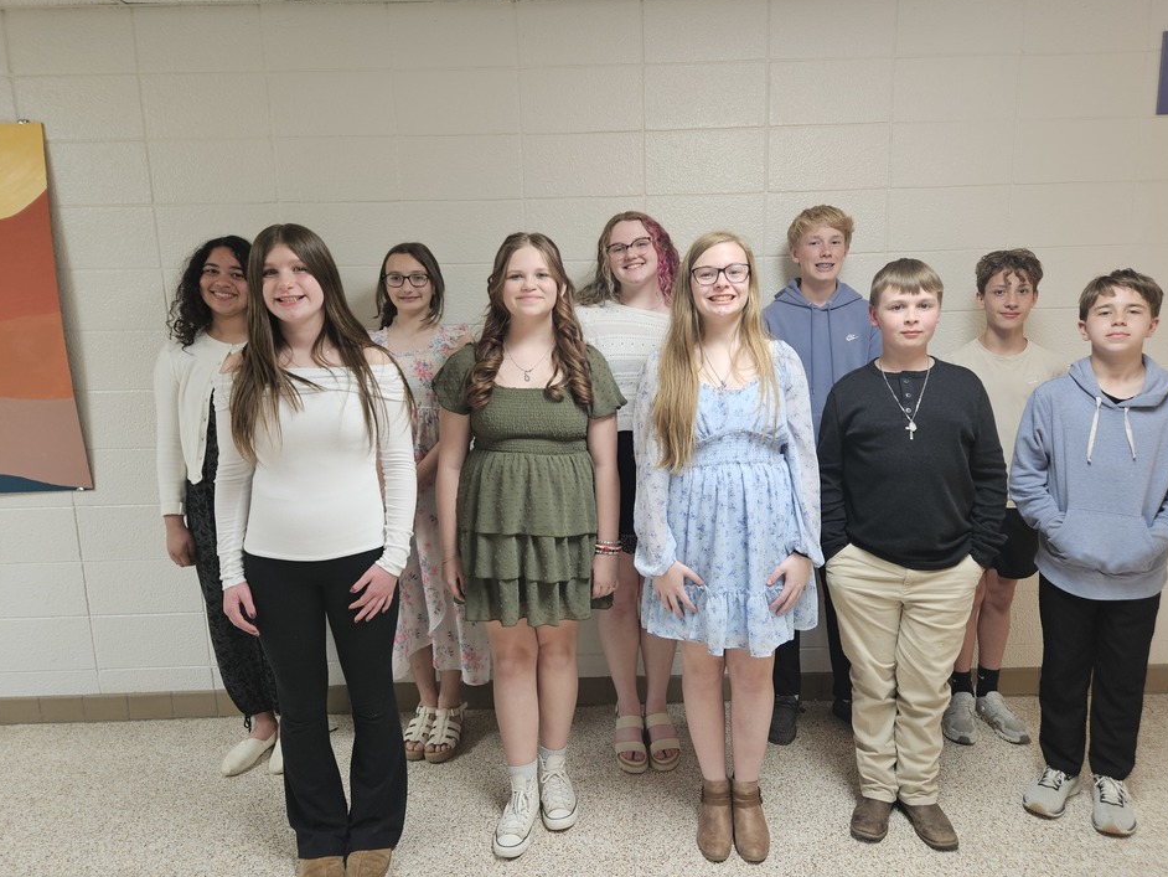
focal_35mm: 25
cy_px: 461
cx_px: 626
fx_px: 844
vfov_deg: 54.9
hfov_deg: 69.3
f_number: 1.8
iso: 80
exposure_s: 1/46.3
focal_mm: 5.4
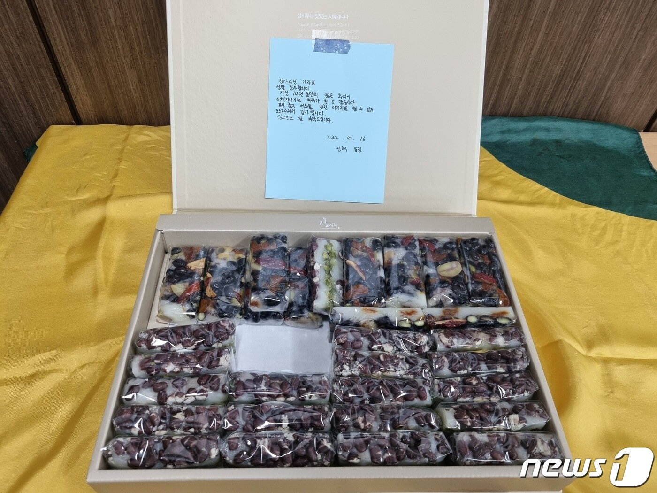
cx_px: 328
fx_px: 493
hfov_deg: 67.3
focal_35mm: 26
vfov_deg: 53.1
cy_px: 246
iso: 250
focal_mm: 5.4
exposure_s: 1/120
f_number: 1.8
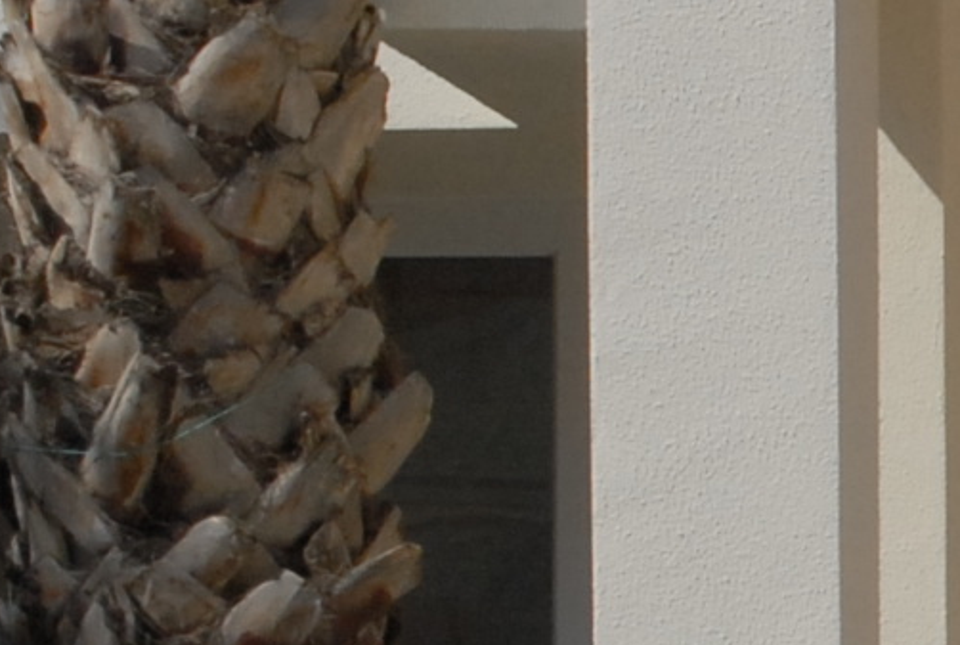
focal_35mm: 294
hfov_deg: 6.6
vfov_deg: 4.6
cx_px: 2373
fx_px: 7856
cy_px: 1139
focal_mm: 34
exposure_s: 1/250
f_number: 20
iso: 400
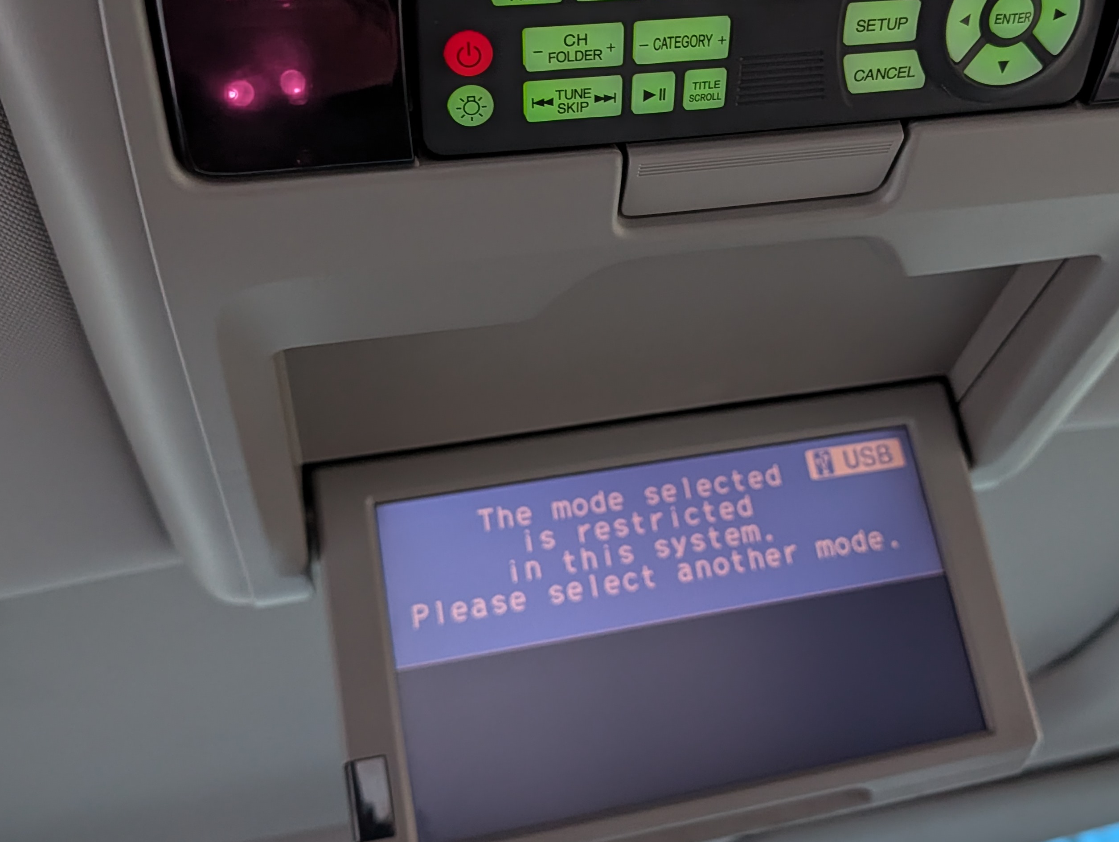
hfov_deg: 47.5
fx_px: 1262
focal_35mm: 39
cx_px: 685
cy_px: 325
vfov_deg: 36.7
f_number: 1.68
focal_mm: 6.9
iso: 69
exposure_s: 1/92.7
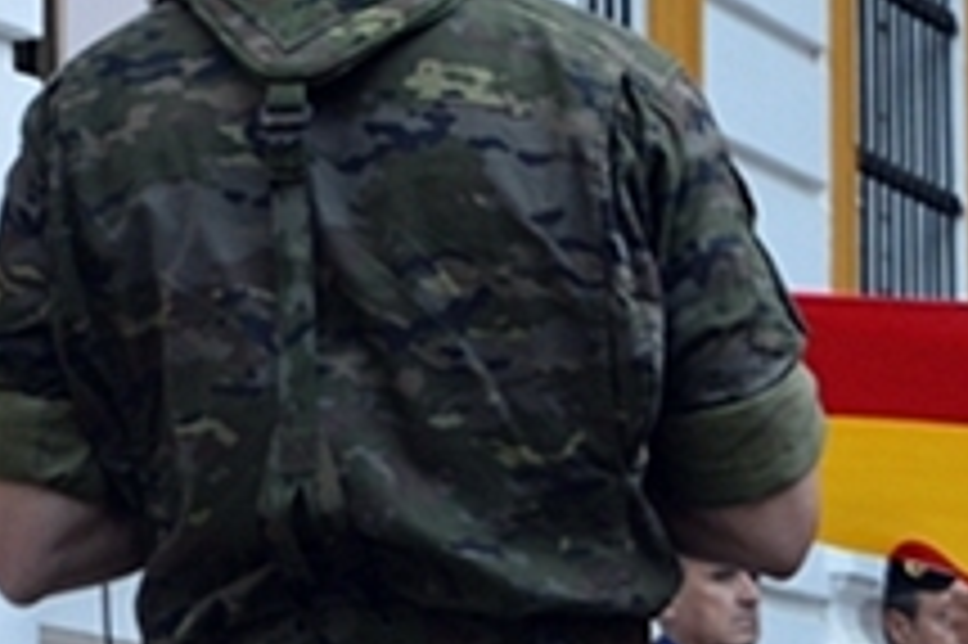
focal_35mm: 280
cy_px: 279
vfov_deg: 4.9
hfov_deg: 7.3
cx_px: 1441
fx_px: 7515
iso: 1000
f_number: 5.6
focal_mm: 55
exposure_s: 1/60
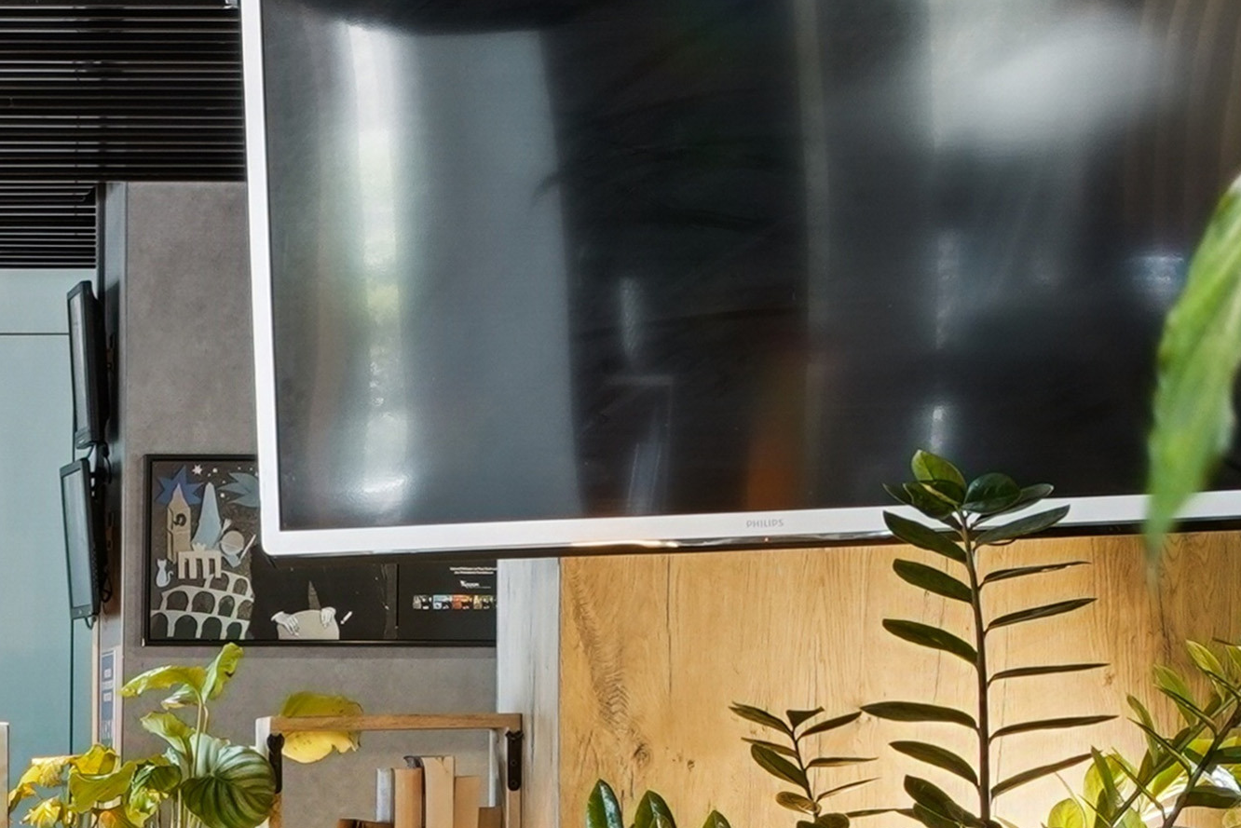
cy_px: 830
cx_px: -776
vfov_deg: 7.4
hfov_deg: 10.6
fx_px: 6379
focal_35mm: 185
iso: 250
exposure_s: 1/1.25
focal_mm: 31
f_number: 10
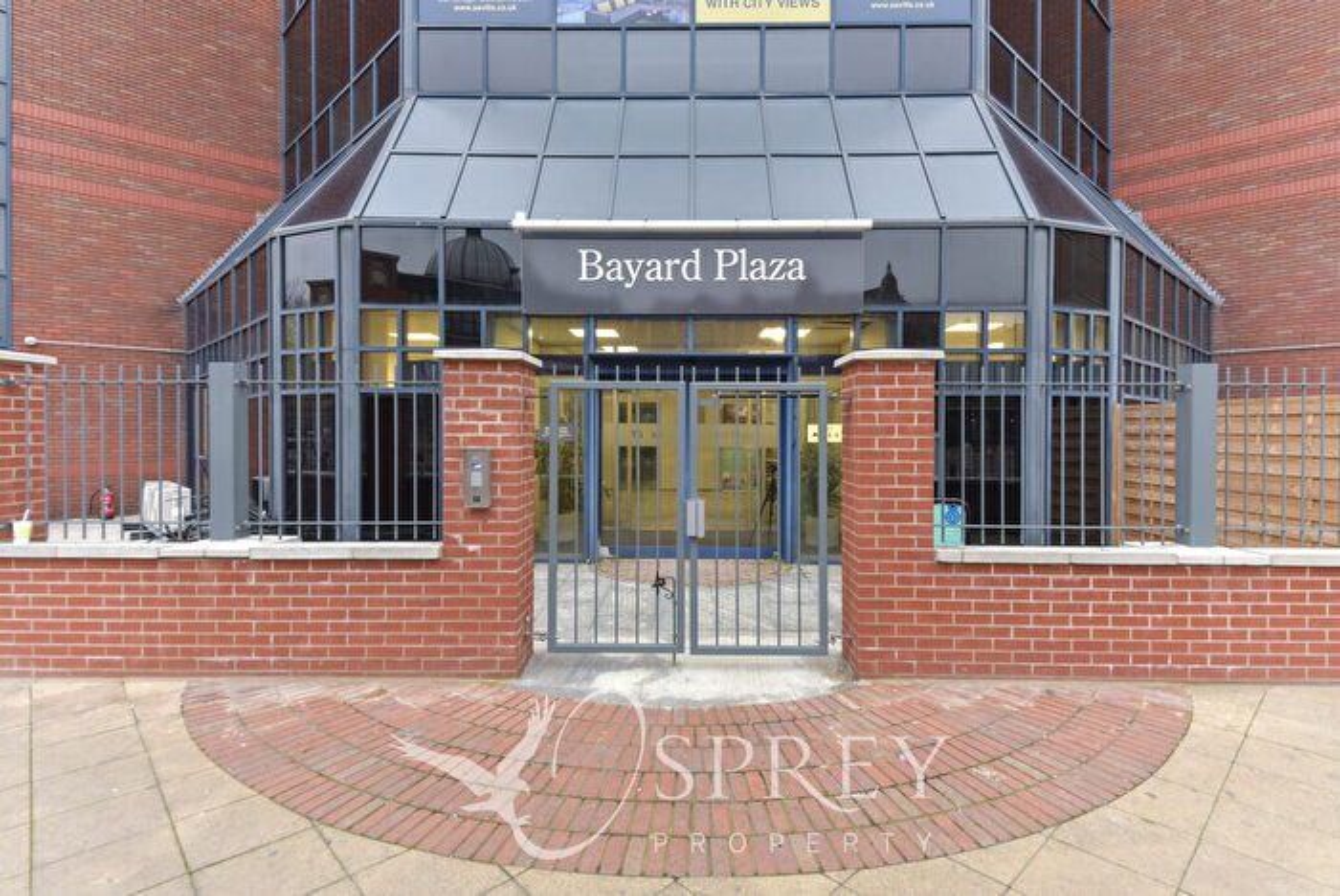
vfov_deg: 70.5
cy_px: 448
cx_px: 670
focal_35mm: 17
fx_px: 633
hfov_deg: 93.2
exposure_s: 1/15
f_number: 8
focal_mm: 17
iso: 400
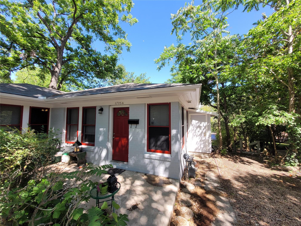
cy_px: 113
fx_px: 113
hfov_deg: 106.2
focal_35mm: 13
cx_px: 150
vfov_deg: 89.9
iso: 40
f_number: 2.2
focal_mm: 1.74
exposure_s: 1/342
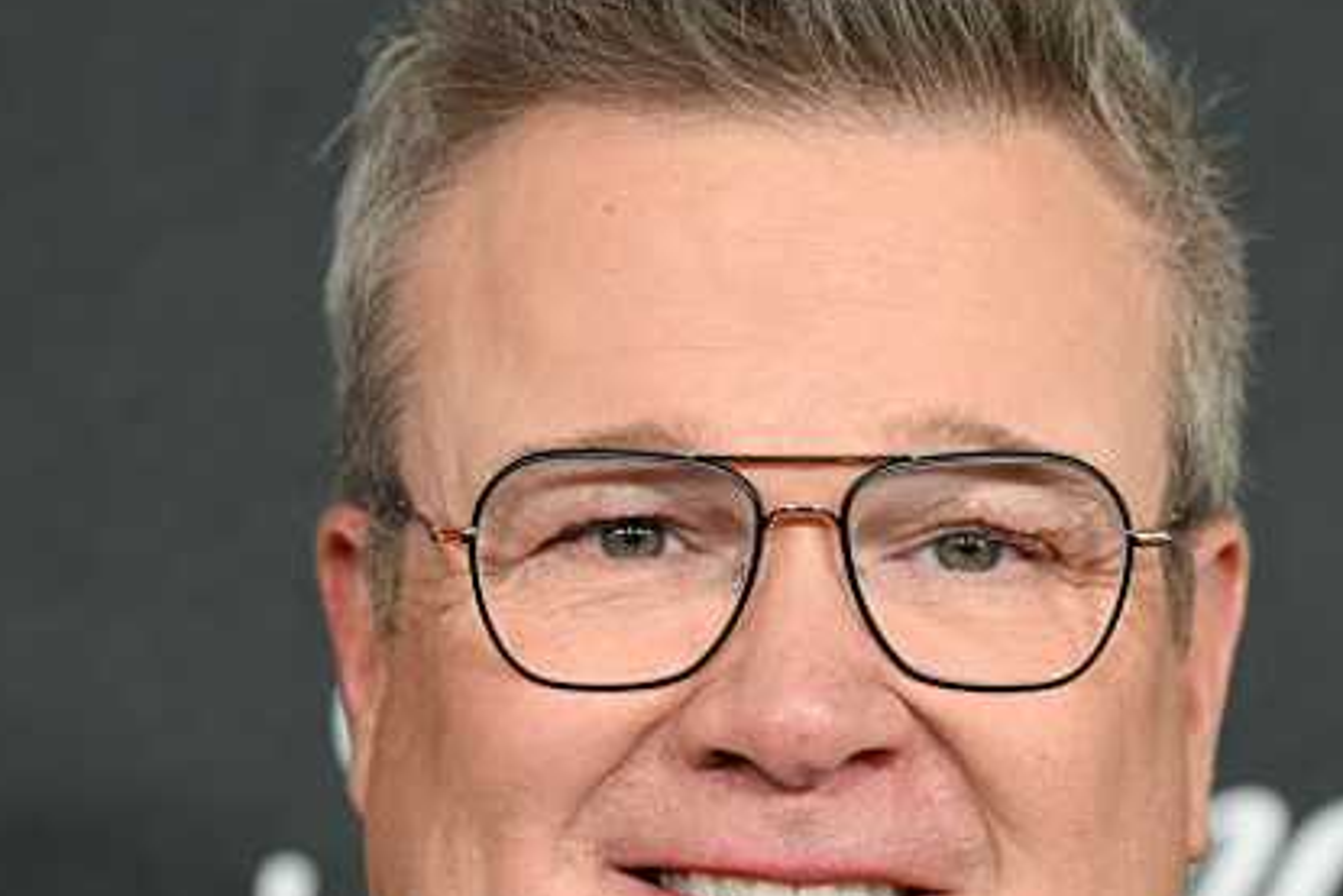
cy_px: 856
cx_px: 835
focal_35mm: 329
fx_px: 12277
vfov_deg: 4.2
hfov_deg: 6.3
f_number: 3.2
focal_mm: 122
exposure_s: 1/320
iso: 1000
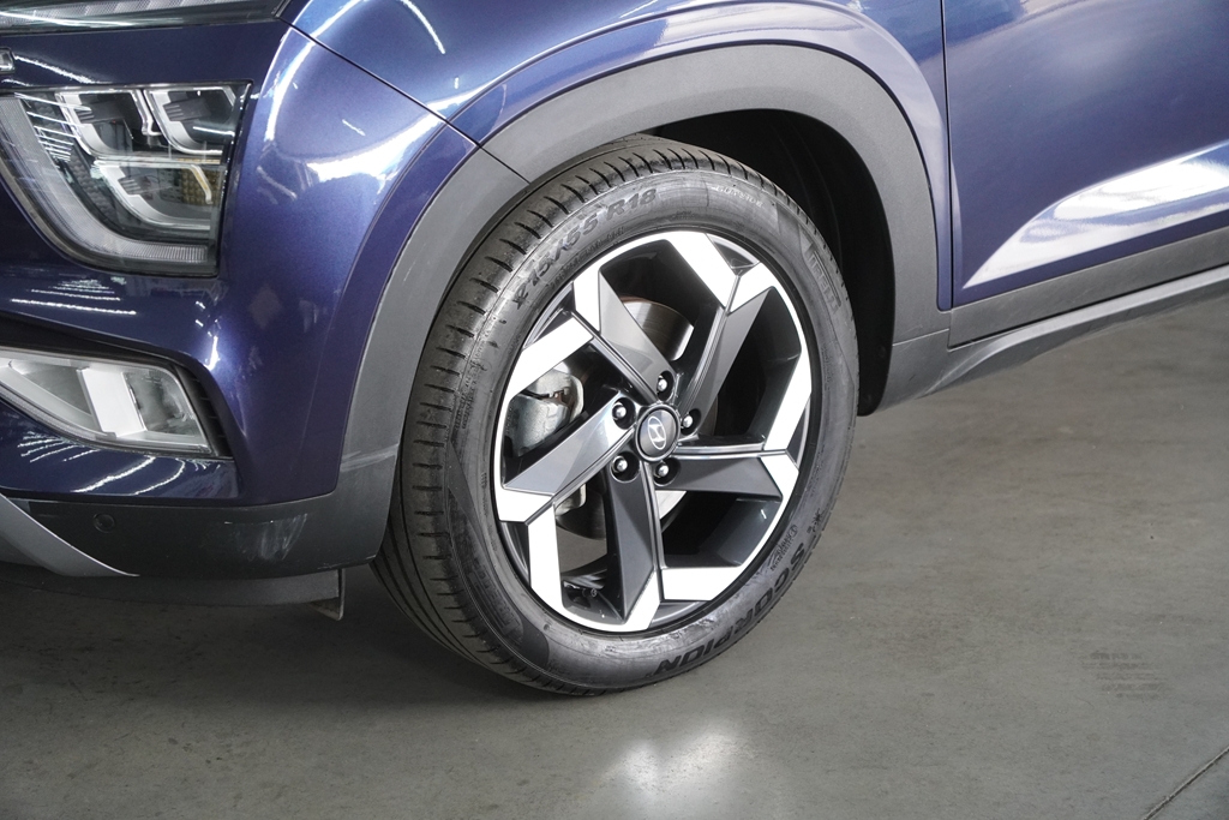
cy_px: 410
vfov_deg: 16.3
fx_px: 2868
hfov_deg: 24.2
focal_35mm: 84
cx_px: 614
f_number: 3.2
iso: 1600
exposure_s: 1/160
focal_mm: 56
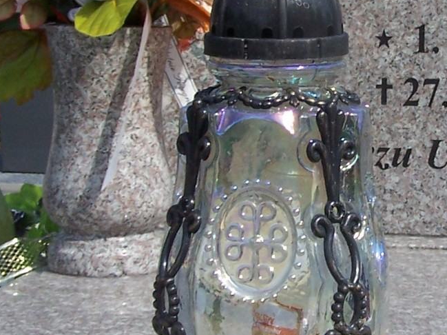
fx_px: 1549
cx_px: 392
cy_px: 124
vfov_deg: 12.3
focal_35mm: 120
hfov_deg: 16.2
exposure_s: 1/750
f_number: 4
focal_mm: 6.3
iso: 80
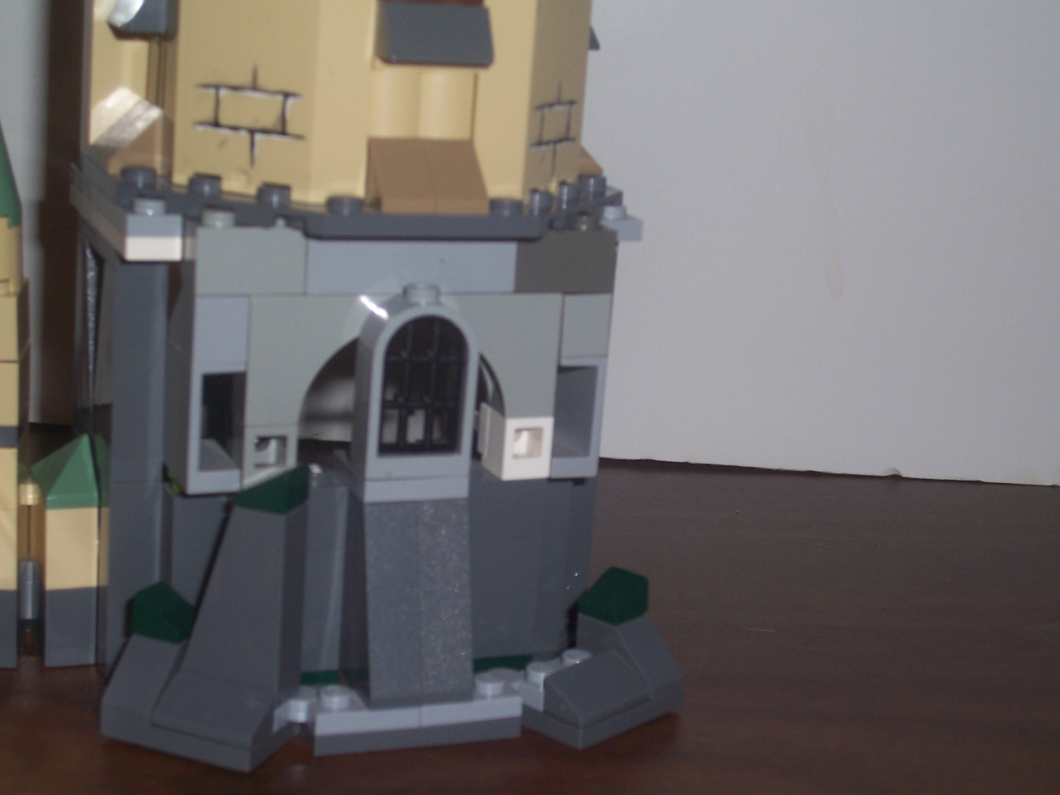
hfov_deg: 29.4
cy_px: 398
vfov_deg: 22.3
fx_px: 2021
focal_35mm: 66
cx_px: 530
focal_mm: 10.8
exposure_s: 1/90
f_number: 4
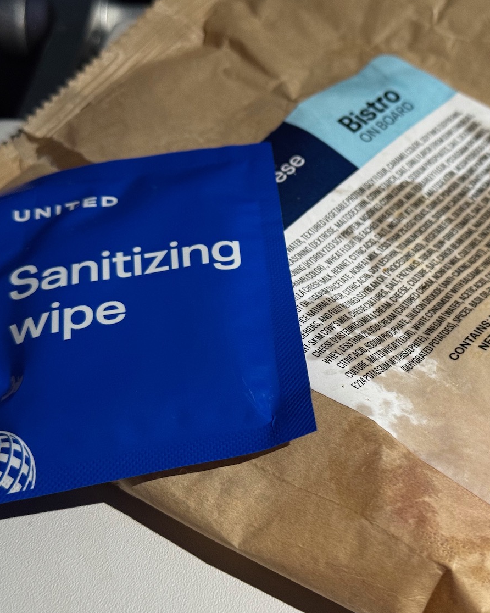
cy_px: 306
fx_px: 1143
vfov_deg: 30.0
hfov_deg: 24.1
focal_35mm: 63
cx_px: 338
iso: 250
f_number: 1.78
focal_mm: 6.76
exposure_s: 1/42
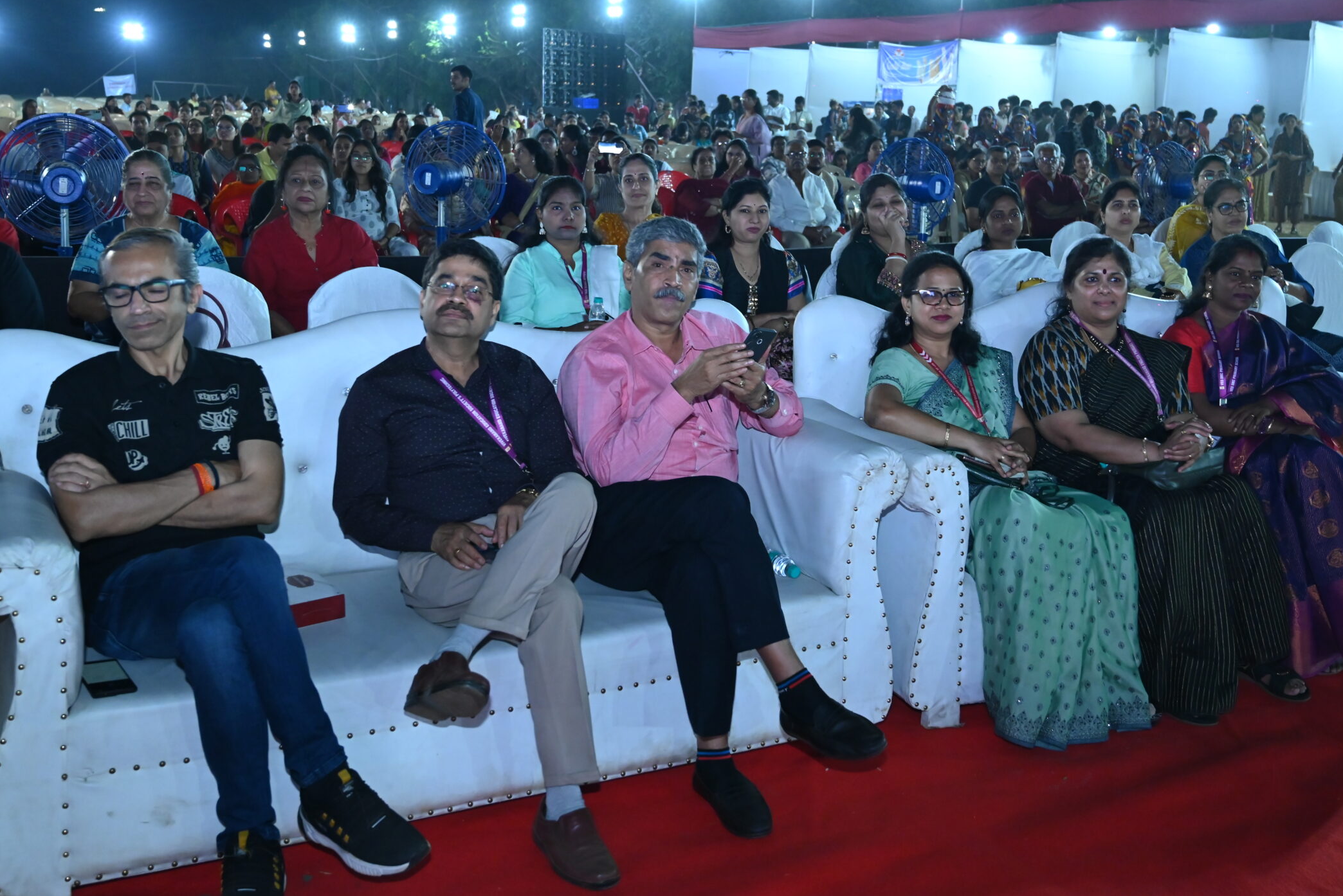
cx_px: 771
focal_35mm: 39
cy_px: 367
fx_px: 1441
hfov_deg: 49.8
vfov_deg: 34.5
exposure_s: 1/160
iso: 2500
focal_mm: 31.5
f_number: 4
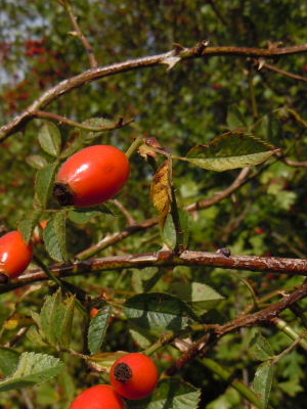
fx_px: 568
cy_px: 253
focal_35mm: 48
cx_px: 74
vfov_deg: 39.4
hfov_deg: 29.7
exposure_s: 1/320
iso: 100
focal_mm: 5.4
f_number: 7
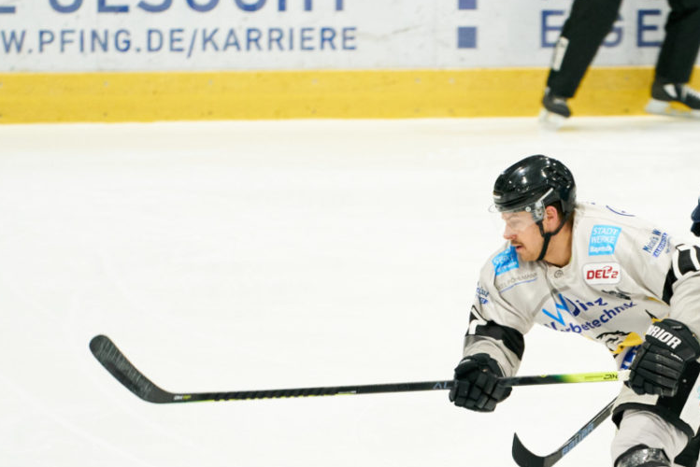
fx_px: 7975
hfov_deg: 5.0
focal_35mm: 410
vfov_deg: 3.4
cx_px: 631
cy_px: 369
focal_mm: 200
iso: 3200
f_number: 2.8
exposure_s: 1/1000
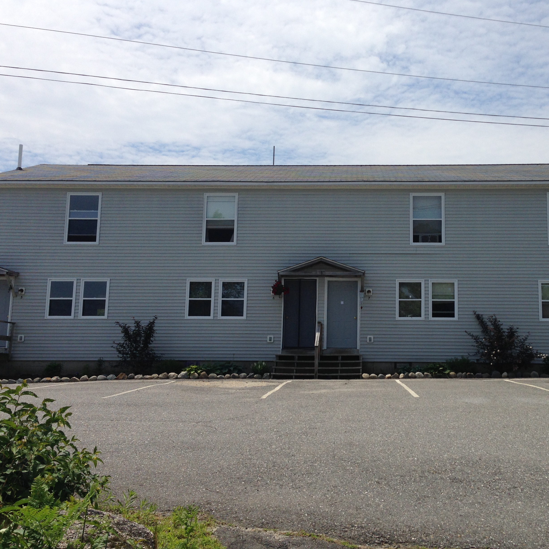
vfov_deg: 42.8
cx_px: 334
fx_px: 700
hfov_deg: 42.6
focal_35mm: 39
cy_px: 274
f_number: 2.4
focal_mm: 4.12
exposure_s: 1/3195
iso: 50
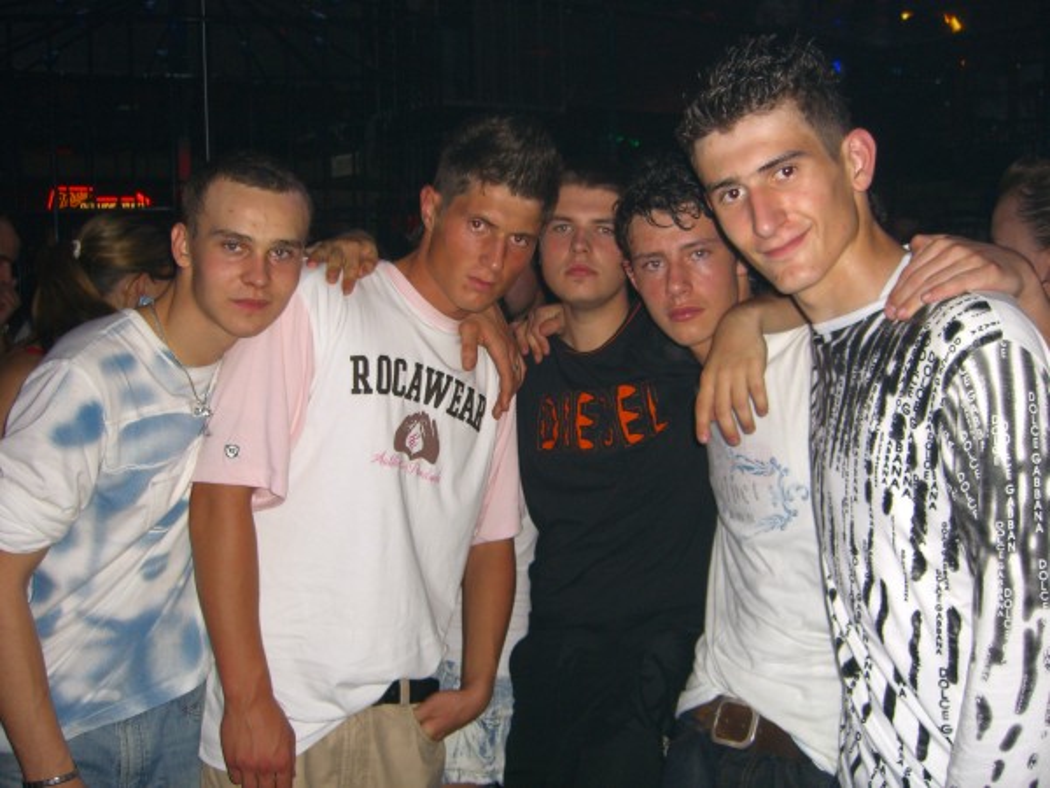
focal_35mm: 38
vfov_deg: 37.7
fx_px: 1153
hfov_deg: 49.0
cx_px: 525
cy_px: 394
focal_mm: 7.9
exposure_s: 1/60
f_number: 2.8
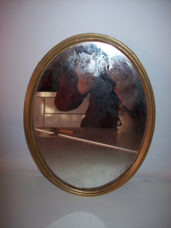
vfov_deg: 51.4
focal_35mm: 36
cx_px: 86
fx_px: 237
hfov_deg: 39.6
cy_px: 114
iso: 80
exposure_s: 1/64
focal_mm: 6
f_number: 2.7
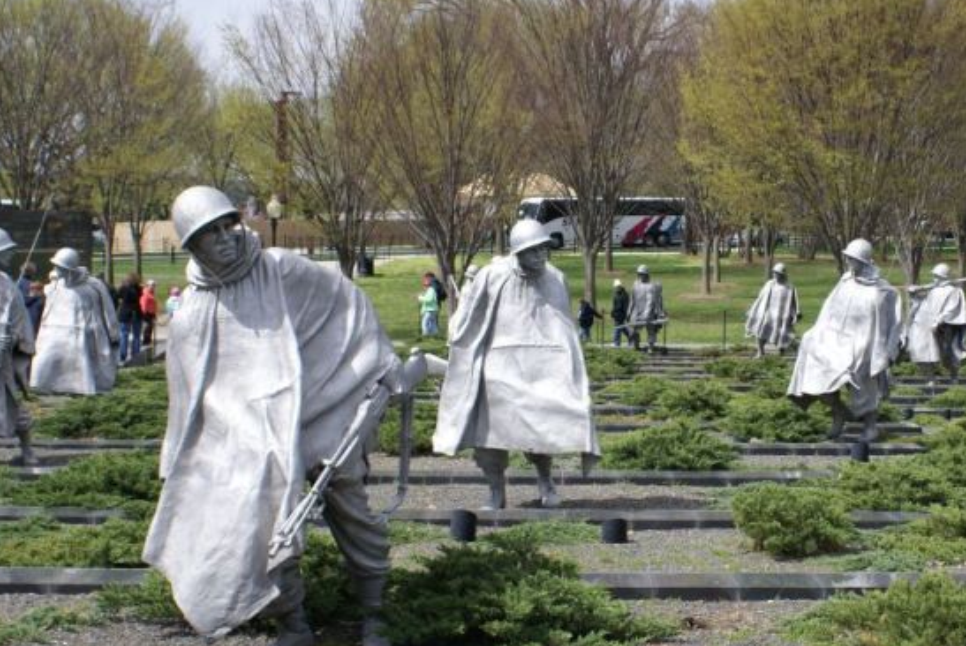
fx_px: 1531
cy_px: 373
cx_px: 606
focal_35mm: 57
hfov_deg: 34.8
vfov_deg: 23.8
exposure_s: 1/200
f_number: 9
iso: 100
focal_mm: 26
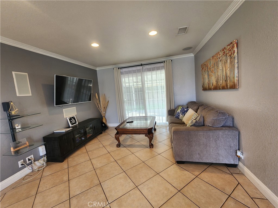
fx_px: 104
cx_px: 139
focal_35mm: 13
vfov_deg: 89.9
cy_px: 104
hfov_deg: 106.2
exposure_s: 1/60
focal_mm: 2.2
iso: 200
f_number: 2.2
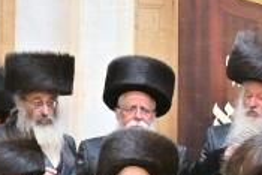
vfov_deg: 2.2
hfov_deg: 3.3
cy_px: 121
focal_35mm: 614
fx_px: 4472
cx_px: 364
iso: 400
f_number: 2.8
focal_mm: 70
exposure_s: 1/320
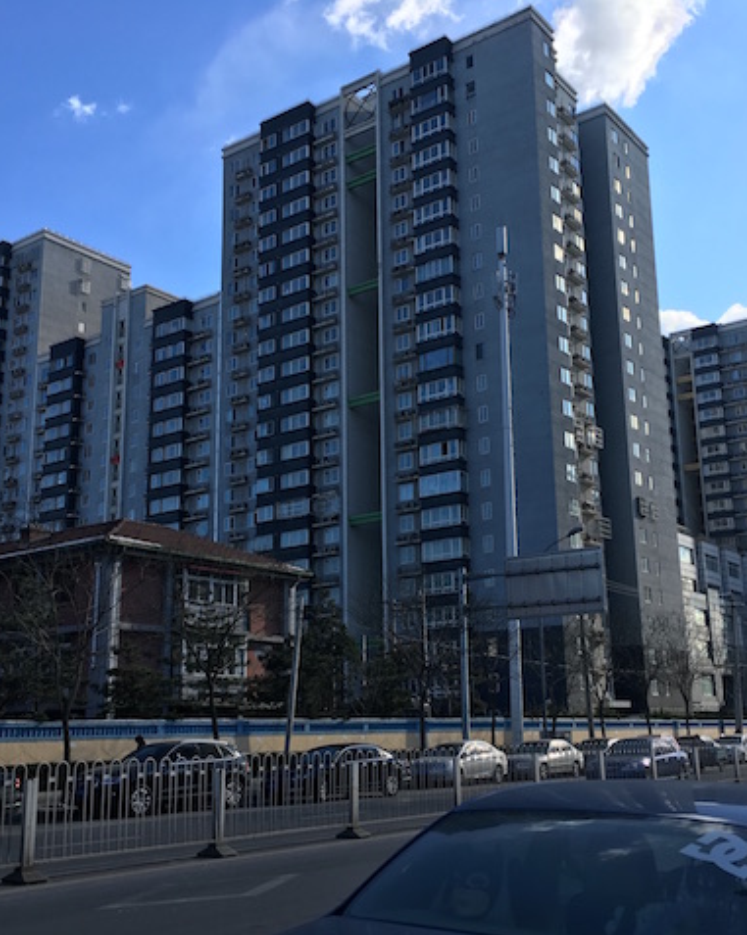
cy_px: 468
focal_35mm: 38
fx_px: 1051
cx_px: 398
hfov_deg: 39.1
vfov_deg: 48.0
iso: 25
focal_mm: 4.15
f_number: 2.2
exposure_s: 1/1040
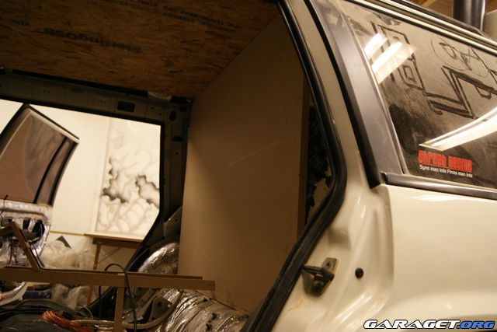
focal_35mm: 30
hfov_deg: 61.9
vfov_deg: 43.6
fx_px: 414
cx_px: 248
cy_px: 166
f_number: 3.5
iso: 400
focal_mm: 20
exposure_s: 1/30
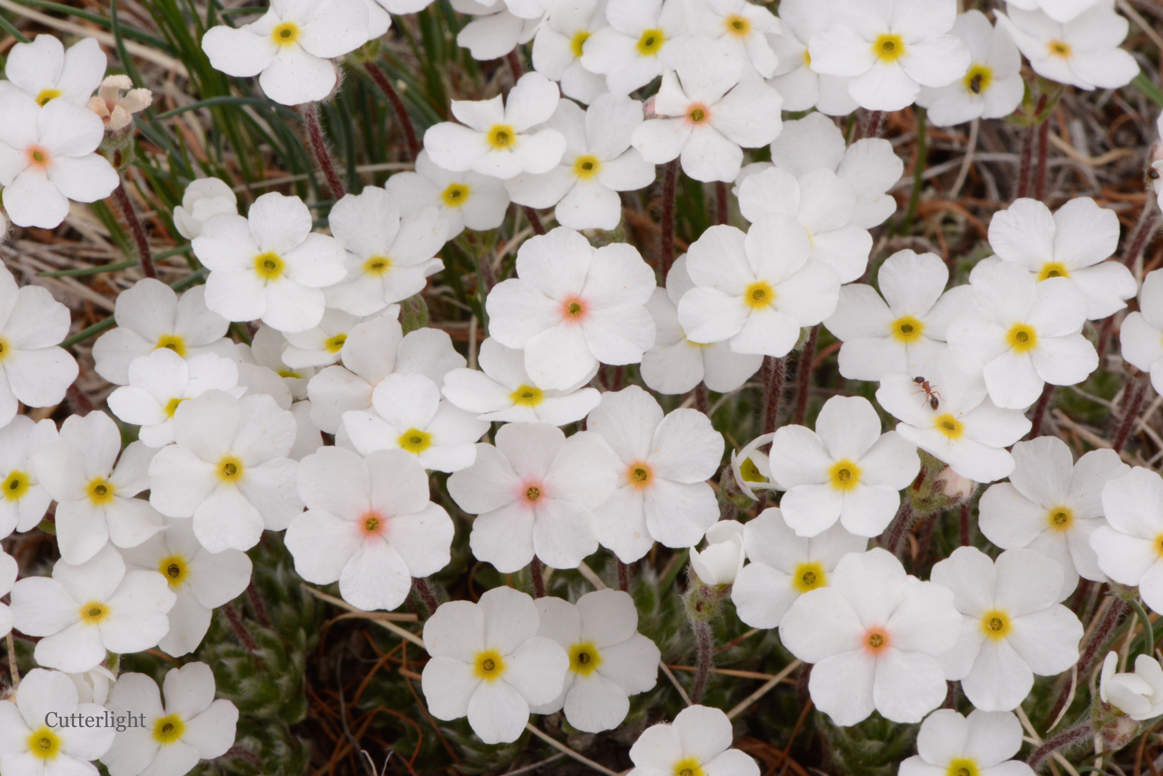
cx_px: 582
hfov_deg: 19.5
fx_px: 3393
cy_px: 388
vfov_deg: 13.1
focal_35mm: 105
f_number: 40
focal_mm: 105
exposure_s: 1/125
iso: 2000
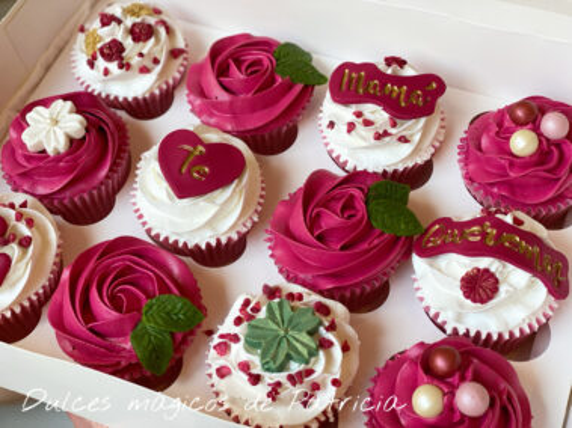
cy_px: 214
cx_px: 286
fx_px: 859
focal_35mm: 52
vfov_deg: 28.0
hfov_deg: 36.8
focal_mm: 6
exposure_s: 1/100
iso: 80
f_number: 2
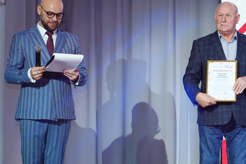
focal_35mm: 181
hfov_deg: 11.3
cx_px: 226
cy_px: 62
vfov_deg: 7.6
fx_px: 1237
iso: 1250
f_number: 4
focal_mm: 75
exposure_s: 1/200
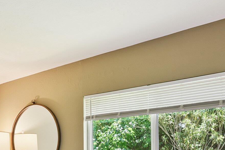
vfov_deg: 28.3
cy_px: 156
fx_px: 275
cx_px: 46
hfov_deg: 42.5
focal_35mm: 44
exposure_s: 1/30
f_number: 9
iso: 320
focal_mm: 19
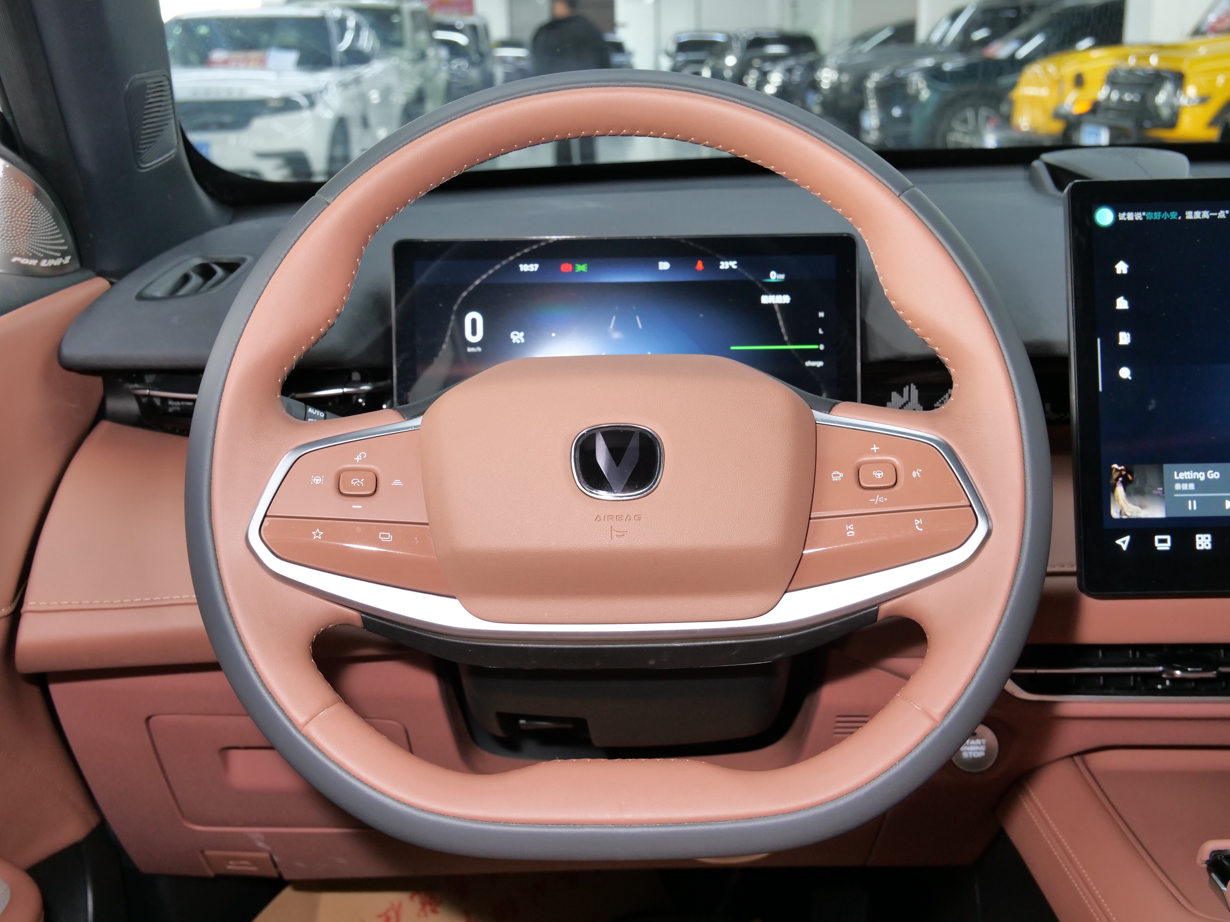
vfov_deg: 36.0
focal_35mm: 40
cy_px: 461
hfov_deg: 46.8
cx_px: 615
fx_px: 1421
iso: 800
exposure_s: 1/15
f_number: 5.6
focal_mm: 20
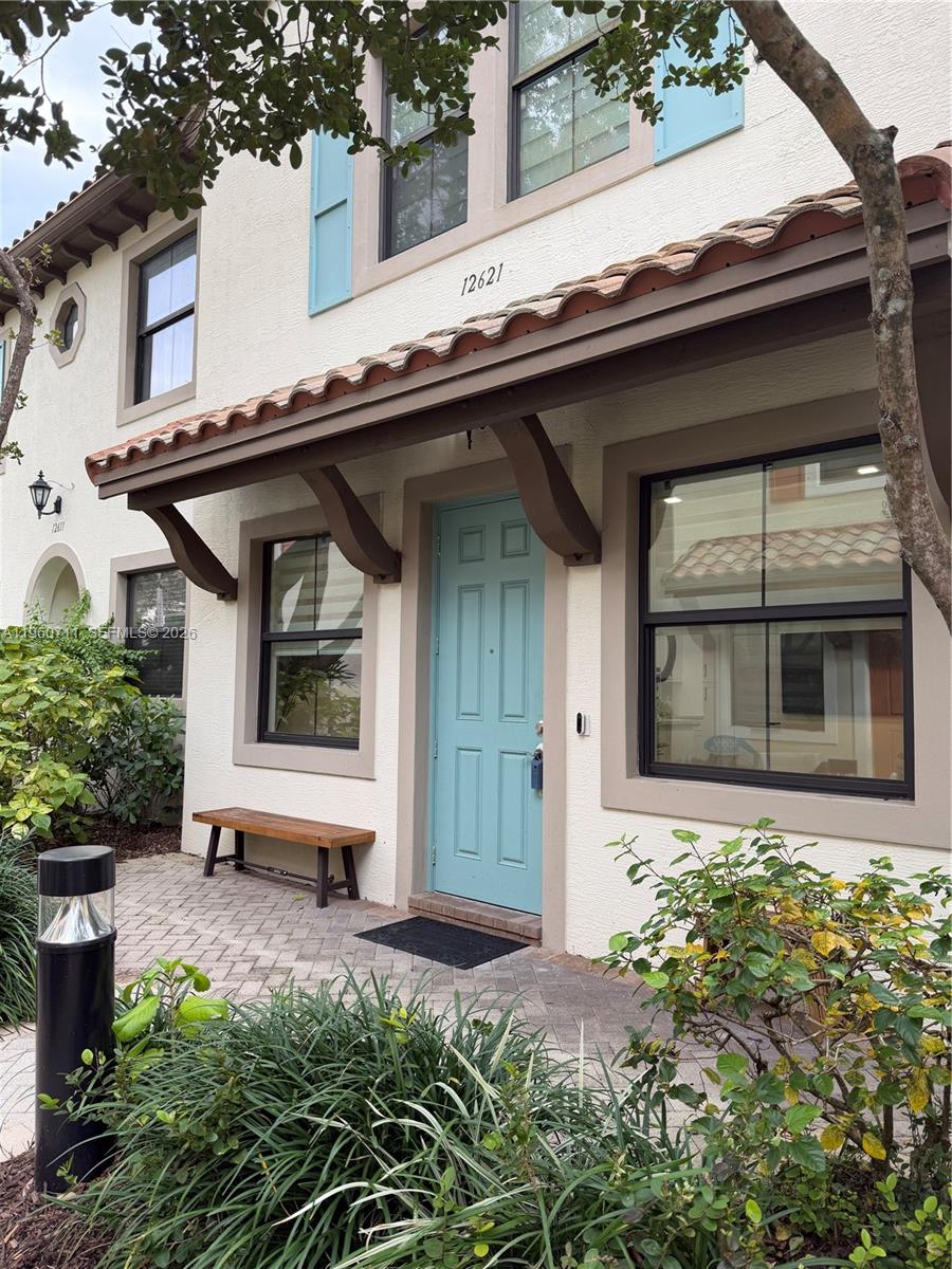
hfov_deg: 56.8
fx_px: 880
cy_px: 634
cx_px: 476
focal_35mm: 24
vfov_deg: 71.6
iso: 64
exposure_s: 1/169
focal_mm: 6.76
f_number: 1.78
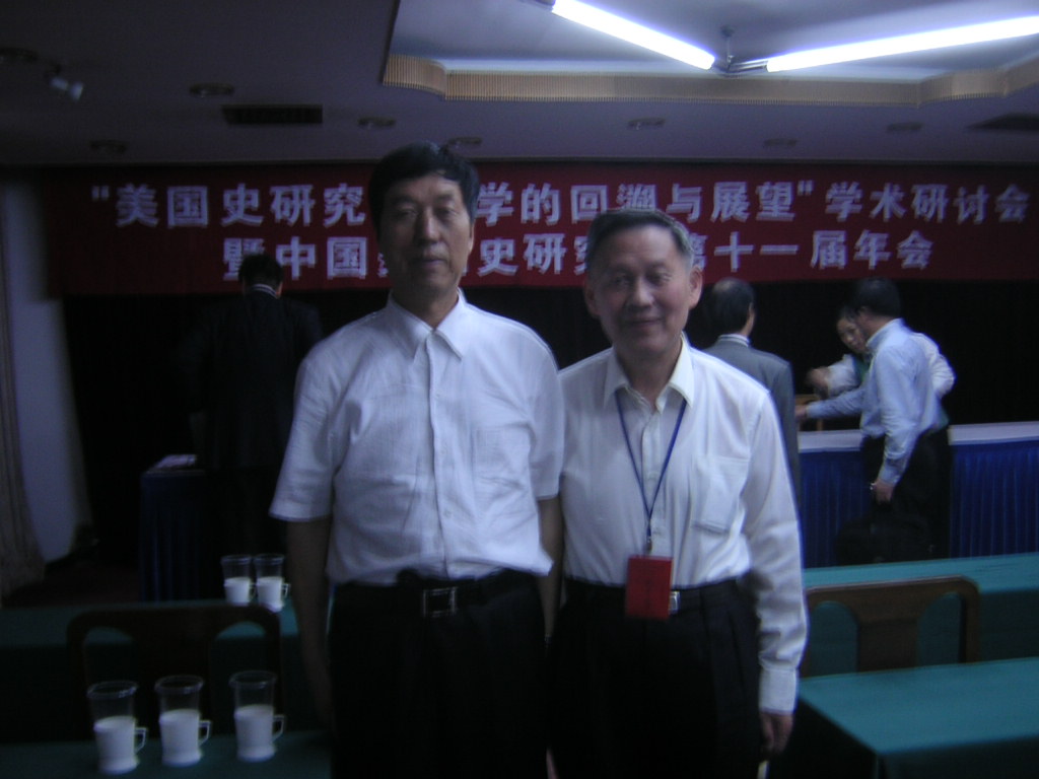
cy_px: 390
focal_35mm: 36
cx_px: 520
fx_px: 1081
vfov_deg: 39.7
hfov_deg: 51.4
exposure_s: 1/6.8
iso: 100
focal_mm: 4.7
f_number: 2.6
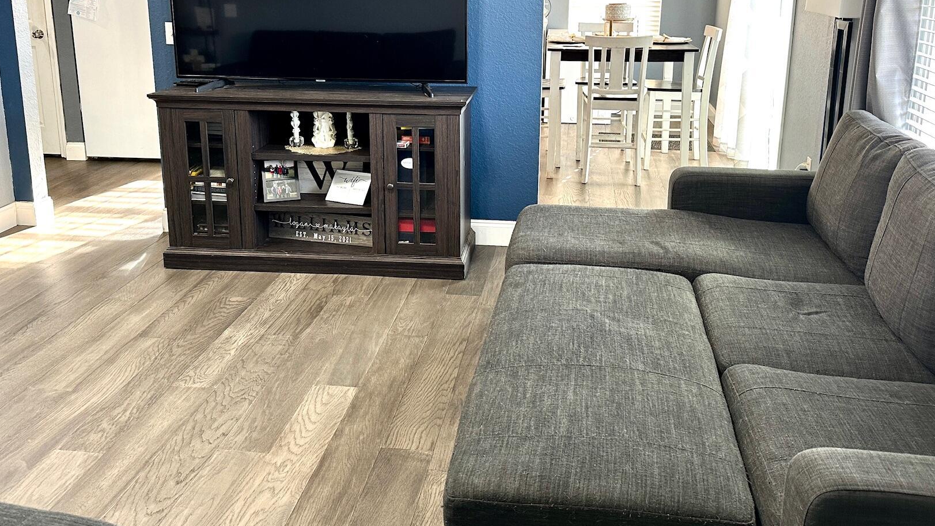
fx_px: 818
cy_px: 160
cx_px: 470
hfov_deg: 59.5
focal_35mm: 33
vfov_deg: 35.2
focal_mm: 6.86
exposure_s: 1/60
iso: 125
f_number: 1.78
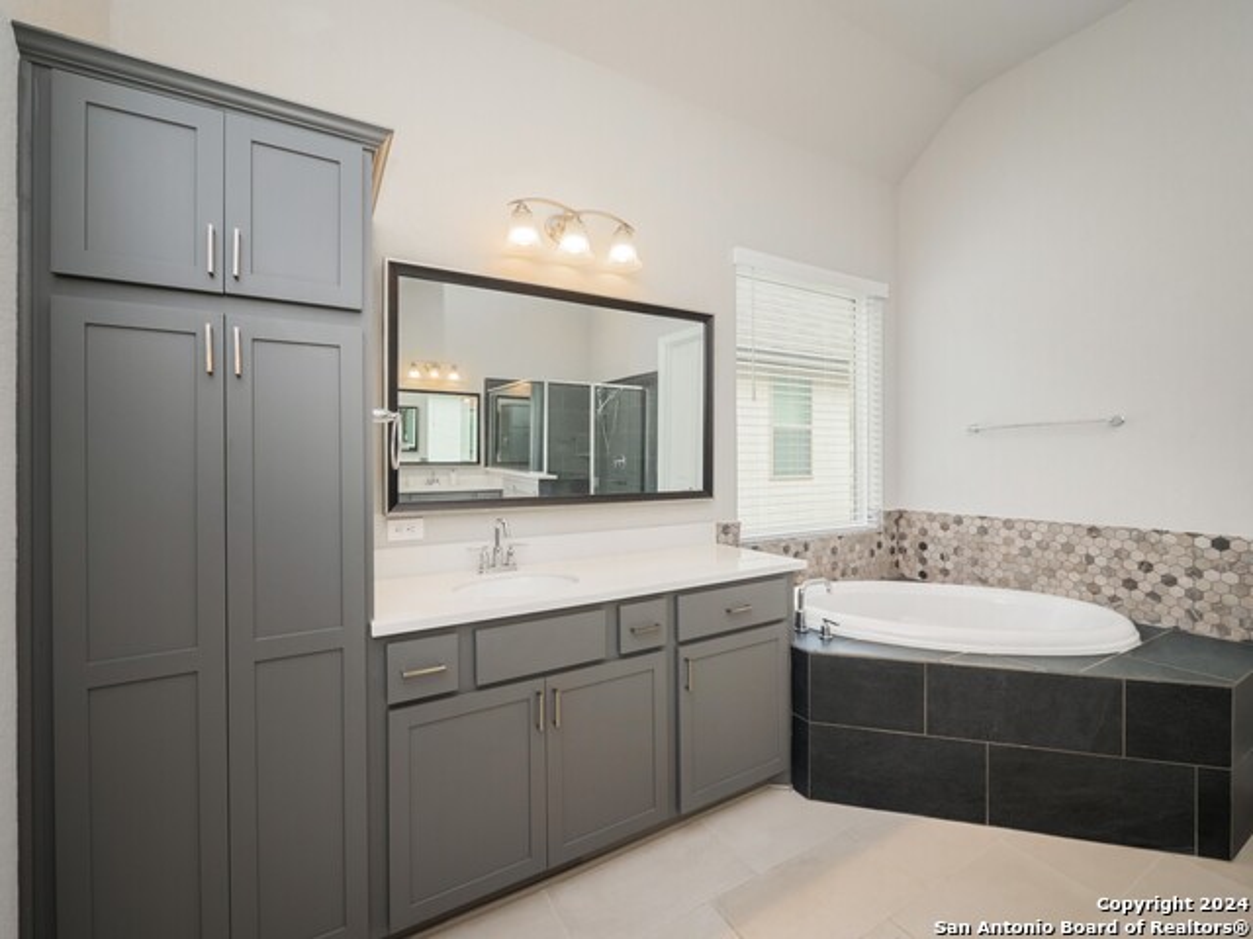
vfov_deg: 85.7
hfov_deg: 102.1
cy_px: 470
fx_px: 507
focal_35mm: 14
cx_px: 626
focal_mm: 7
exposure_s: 1/250
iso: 500
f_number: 6.3
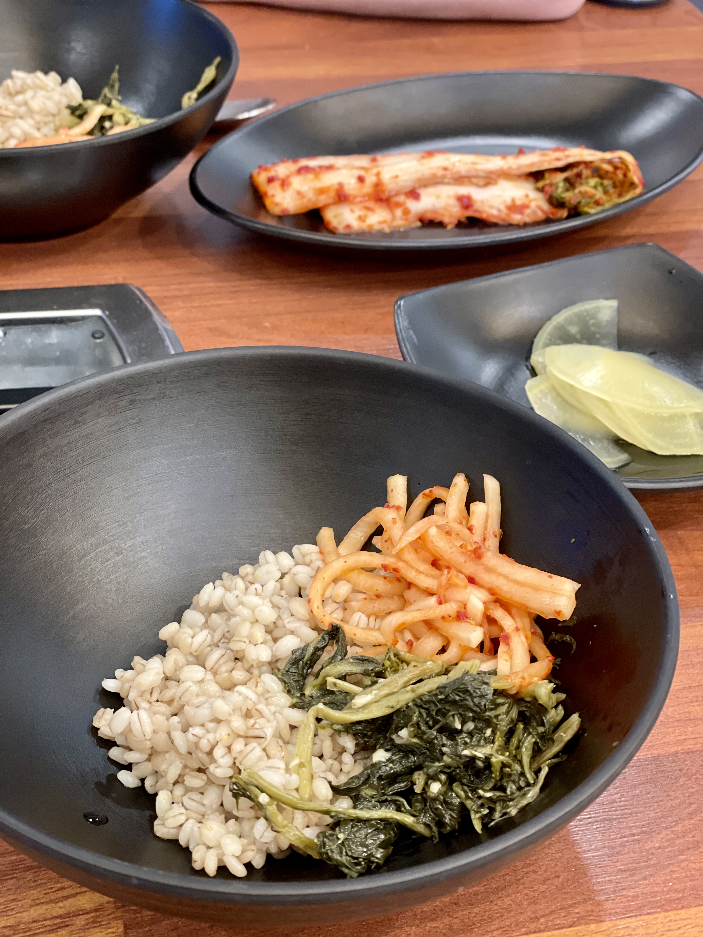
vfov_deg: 36.8
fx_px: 1408
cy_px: 468
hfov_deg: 28.0
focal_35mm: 52
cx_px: 352
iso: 320
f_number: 2
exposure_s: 1/40
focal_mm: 6
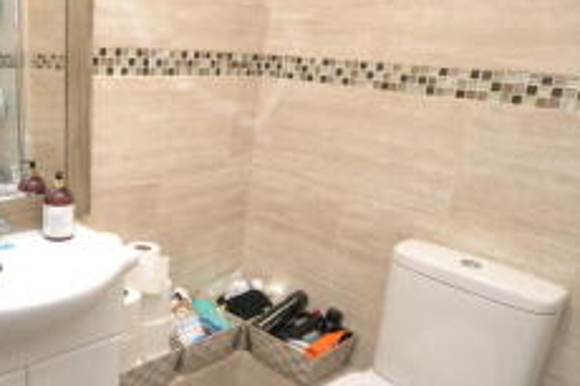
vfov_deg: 42.3
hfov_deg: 57.3
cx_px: 146
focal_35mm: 31
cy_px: 185
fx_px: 499
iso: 2800
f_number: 4
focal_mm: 10
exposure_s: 1/60
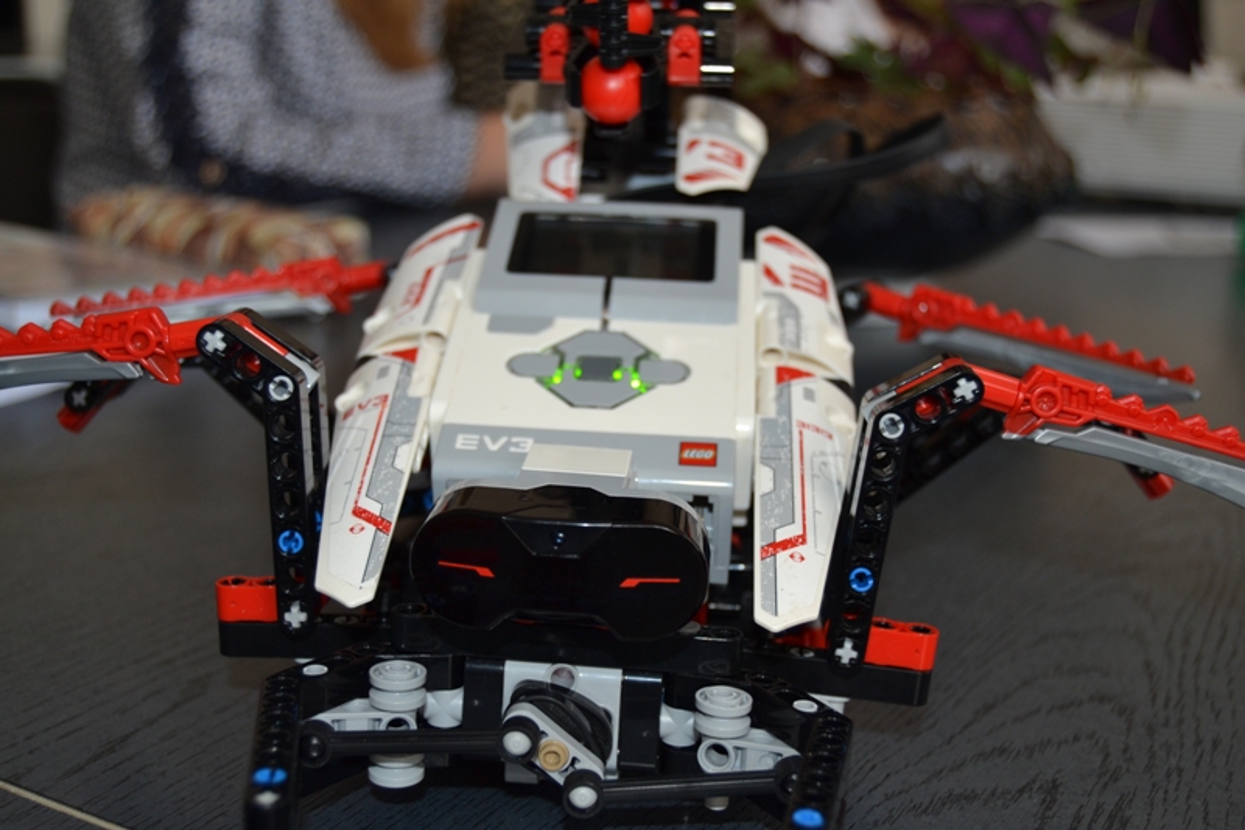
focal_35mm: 46
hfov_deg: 42.3
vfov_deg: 28.9
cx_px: 622
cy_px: 415
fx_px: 1608
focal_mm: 31
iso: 250
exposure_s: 1/60
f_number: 4.2
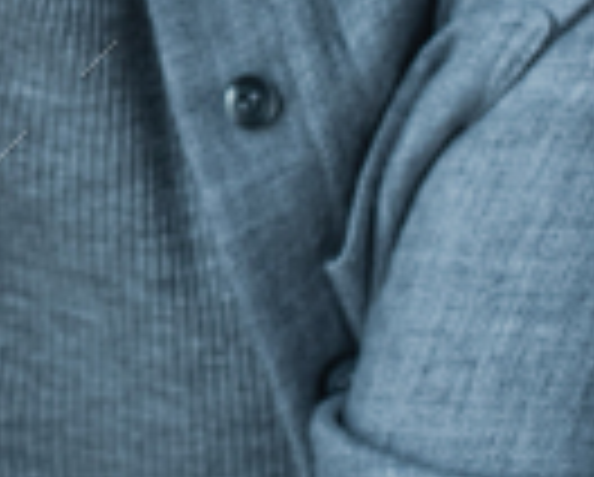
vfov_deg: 4.9
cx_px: -238
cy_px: -338
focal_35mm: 314
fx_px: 5528
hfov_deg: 6.1
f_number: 3.5
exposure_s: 1/160
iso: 200
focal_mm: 50
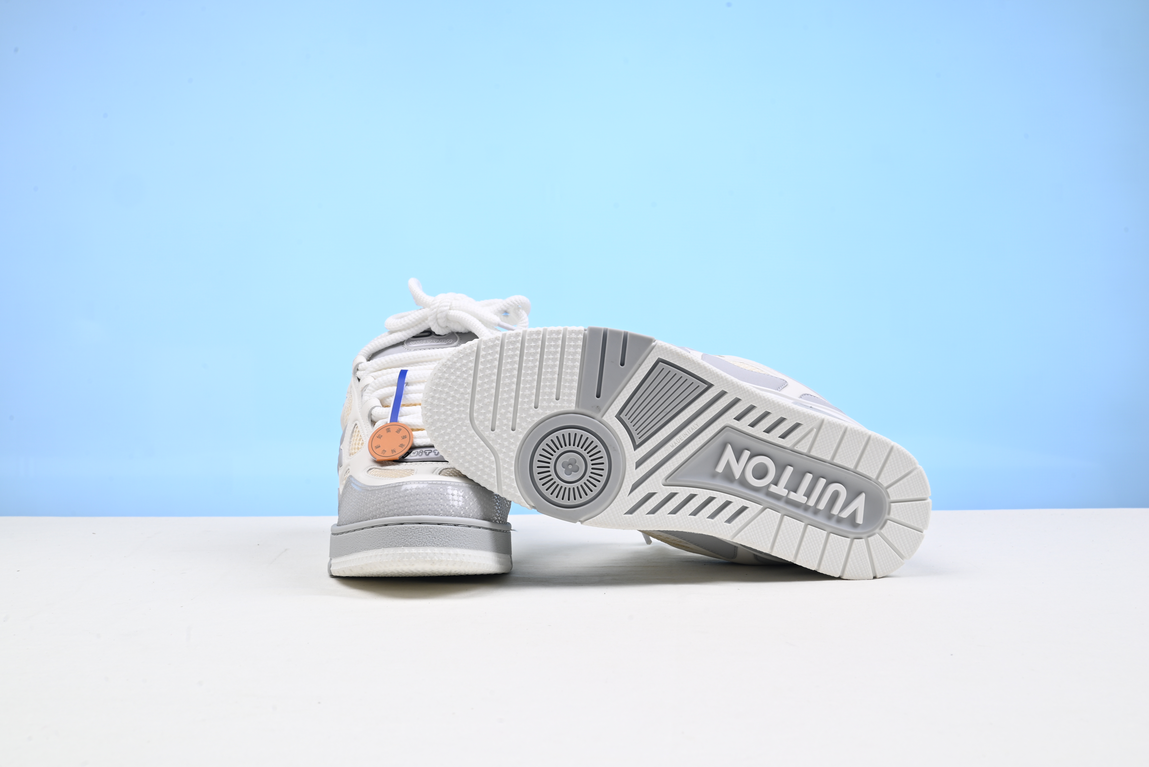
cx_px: 574
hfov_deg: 48.4
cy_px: 384
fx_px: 1277
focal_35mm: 40
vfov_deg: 33.4
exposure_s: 1/2.5
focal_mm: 40
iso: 100
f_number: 16
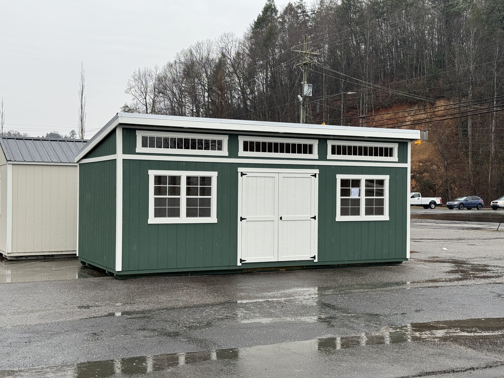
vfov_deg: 30.3
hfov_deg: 39.7
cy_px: 189
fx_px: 699
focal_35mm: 48
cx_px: 252
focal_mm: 6.86
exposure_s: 1/454
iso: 64
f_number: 1.78
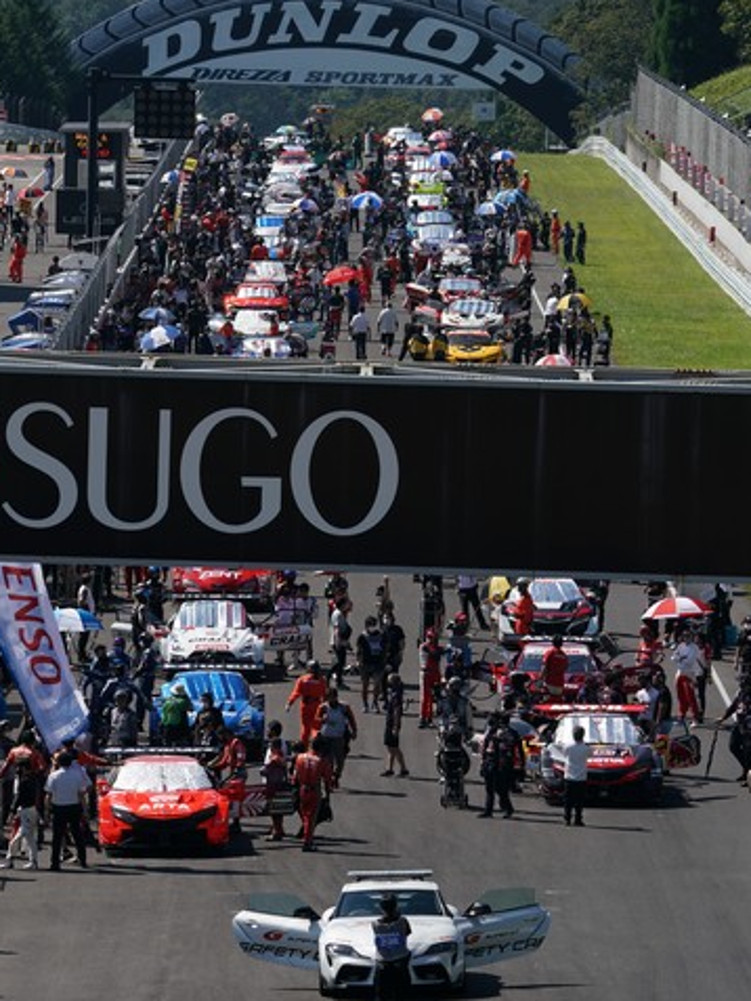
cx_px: 266
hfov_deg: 5.1
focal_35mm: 290
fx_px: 8385
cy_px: 499
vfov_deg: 6.8
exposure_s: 1/400
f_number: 11
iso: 200
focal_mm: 200
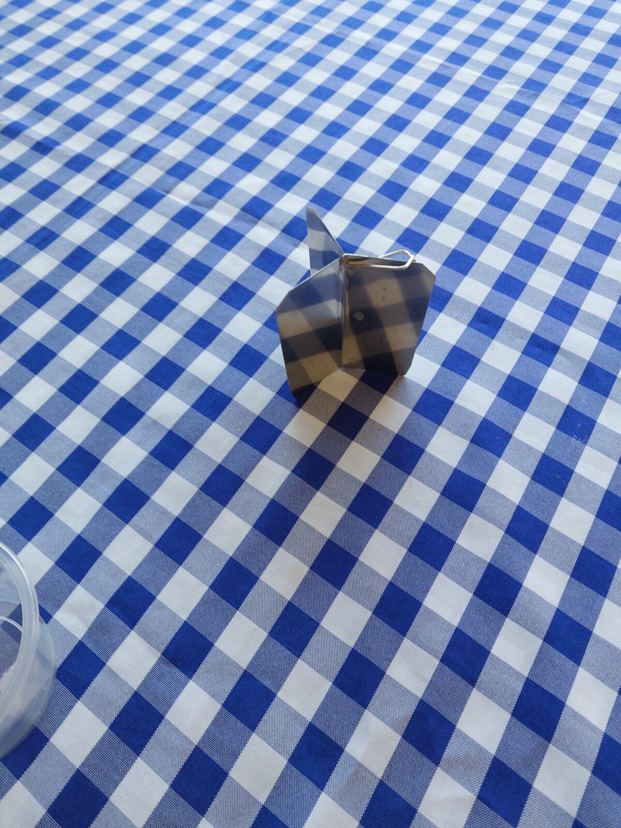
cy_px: 414
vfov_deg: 60.0
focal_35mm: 30
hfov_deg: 46.8
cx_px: 310
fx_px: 718
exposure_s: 1/120
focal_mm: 4.6
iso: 100
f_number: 1.8
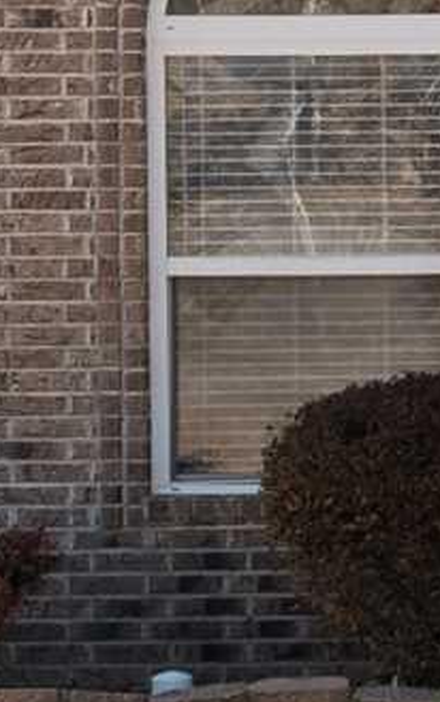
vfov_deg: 6.3
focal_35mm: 333
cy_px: 303
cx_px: 2072
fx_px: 6381
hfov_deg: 3.6
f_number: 6.3
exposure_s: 1/800
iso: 100
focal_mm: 35
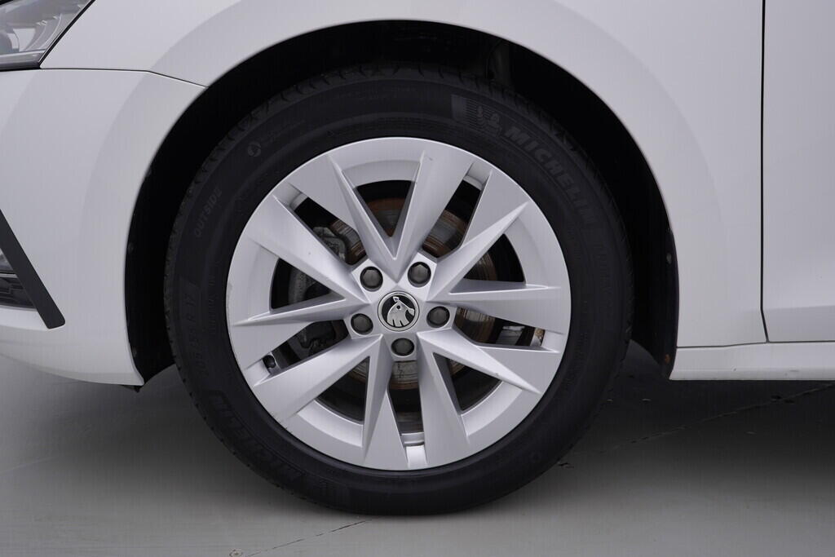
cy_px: 278
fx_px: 835
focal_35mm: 36
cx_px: 418
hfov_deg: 53.1
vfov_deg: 36.9
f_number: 4.5
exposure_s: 1/100
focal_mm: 24
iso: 125
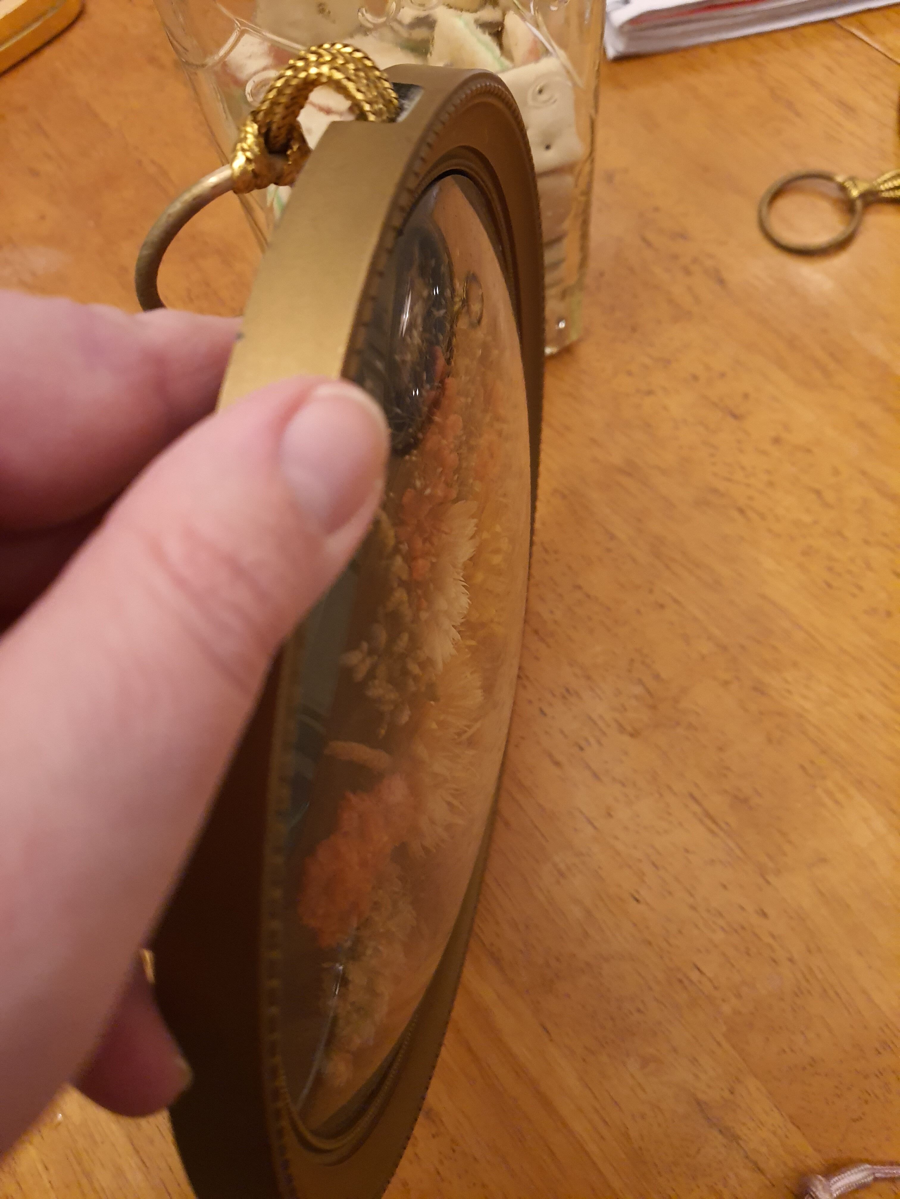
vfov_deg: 67.3
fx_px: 901
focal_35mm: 26
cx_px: 450
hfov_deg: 53.1
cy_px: 600
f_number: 1.7
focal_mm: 4.32
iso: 500
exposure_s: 1/33
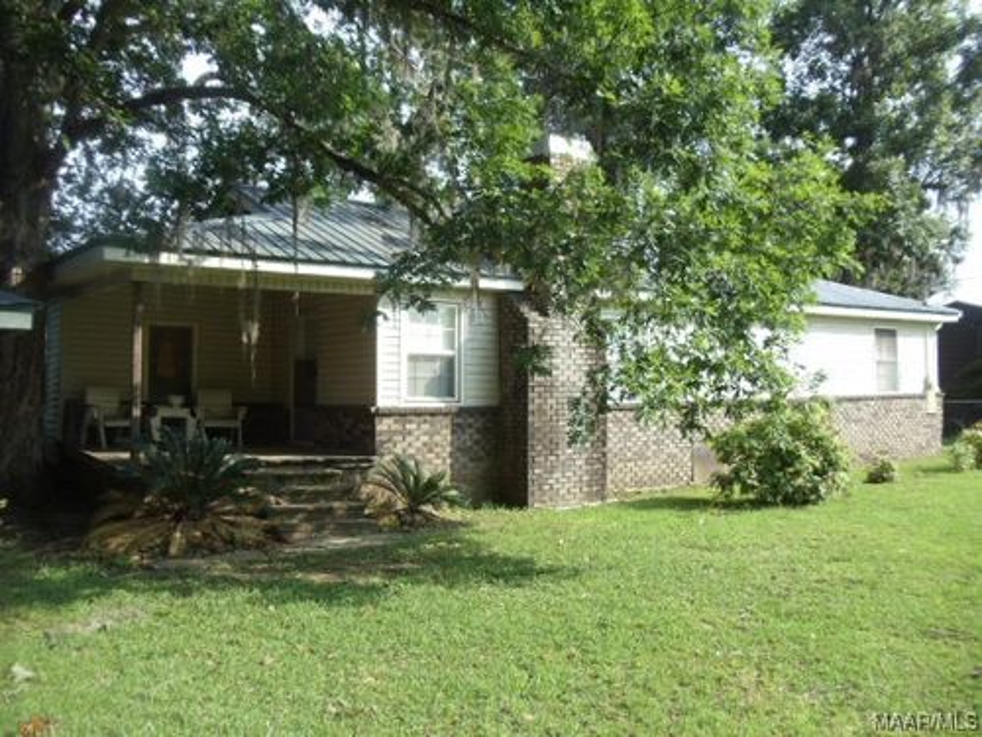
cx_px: 491
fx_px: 1248
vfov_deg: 32.9
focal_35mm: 44
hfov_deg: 42.9
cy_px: 368
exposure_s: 1/400
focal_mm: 6
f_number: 3.5
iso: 100
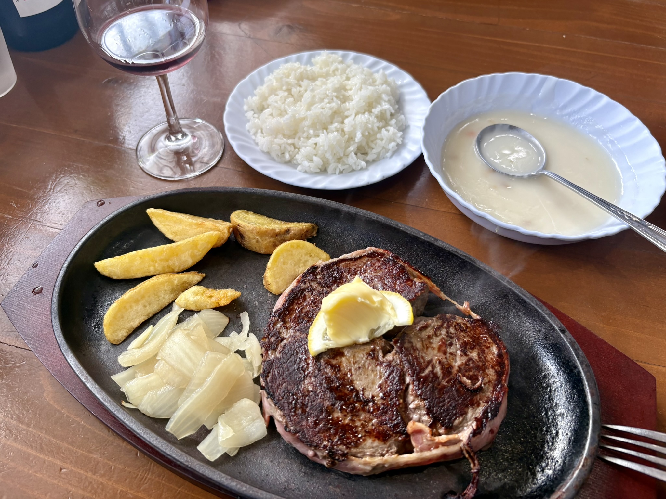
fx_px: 500
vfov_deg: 53.1
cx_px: 333
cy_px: 250
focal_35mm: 26
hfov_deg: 67.3
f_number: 1.6
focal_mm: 5.96
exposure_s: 1/60
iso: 80
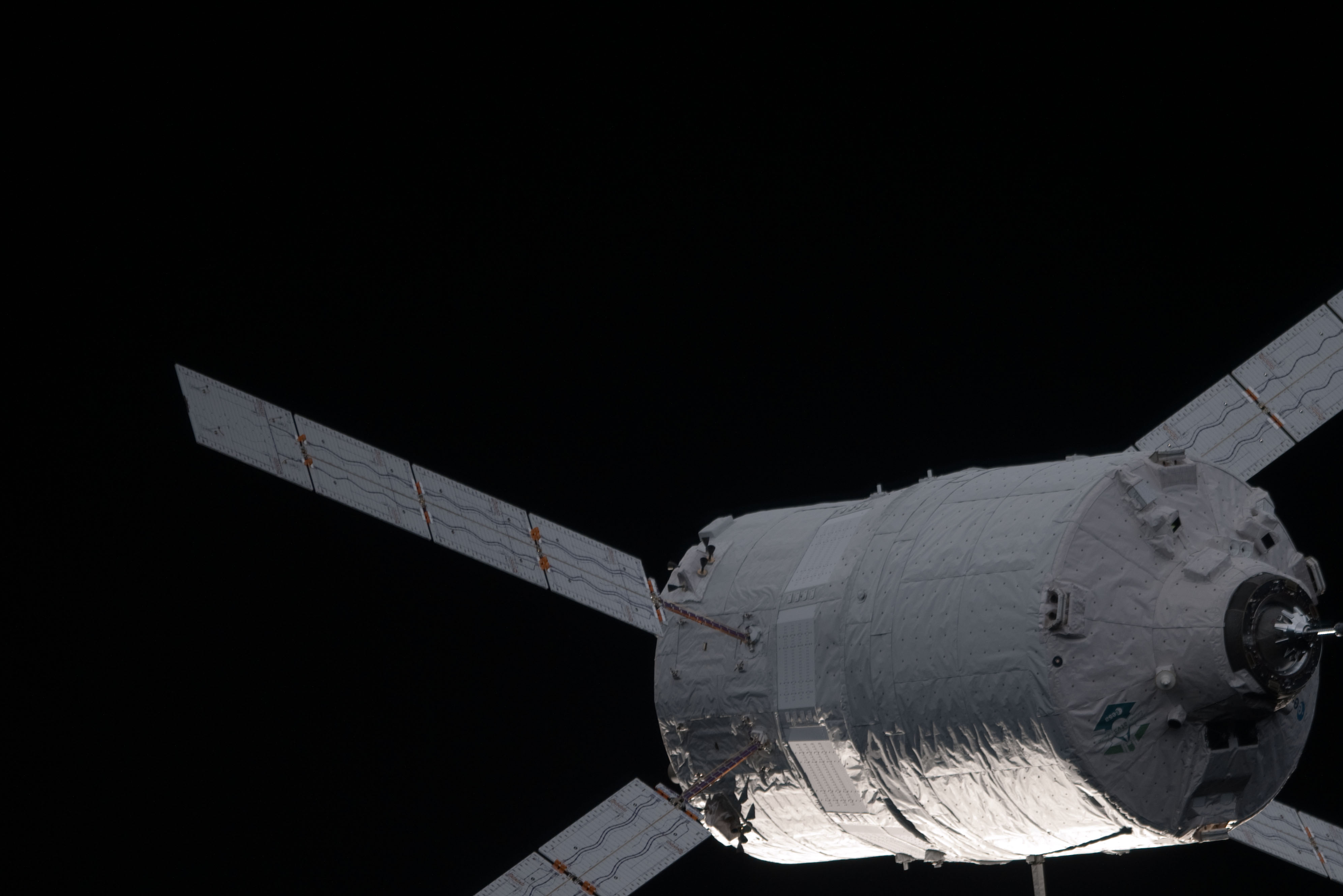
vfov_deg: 2.3
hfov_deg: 3.4
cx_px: 910
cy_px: 615
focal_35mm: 608
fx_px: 22681
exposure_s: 1/4000
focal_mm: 400
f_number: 2.8
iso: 200
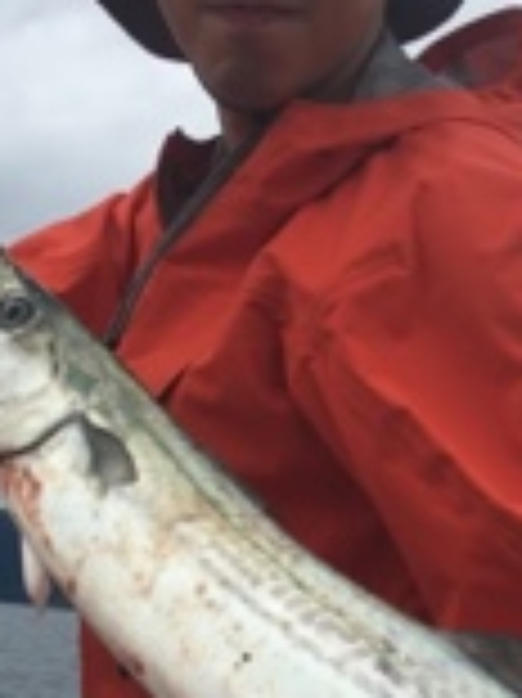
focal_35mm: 75
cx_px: 306
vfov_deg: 25.5
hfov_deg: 19.6
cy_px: 567
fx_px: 1510
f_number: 2.2
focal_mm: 4.15
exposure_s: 1/785
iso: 25
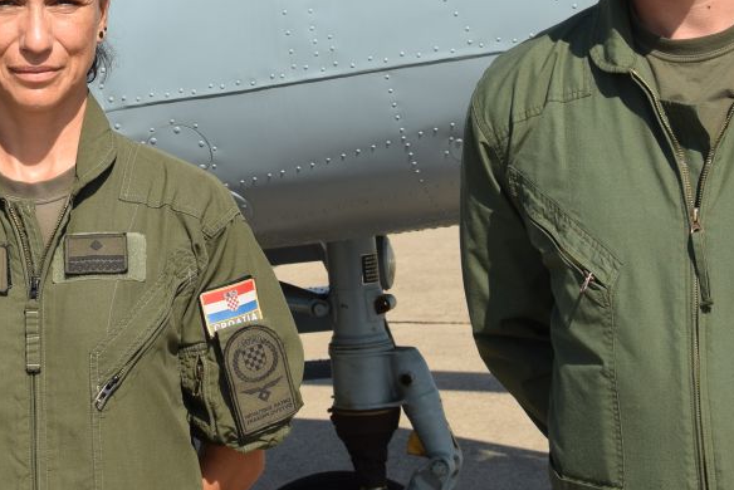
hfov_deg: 17.6
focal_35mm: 115
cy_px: -46
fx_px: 2346
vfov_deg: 11.8
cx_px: 117
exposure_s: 1/320
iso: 100
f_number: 9
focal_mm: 28
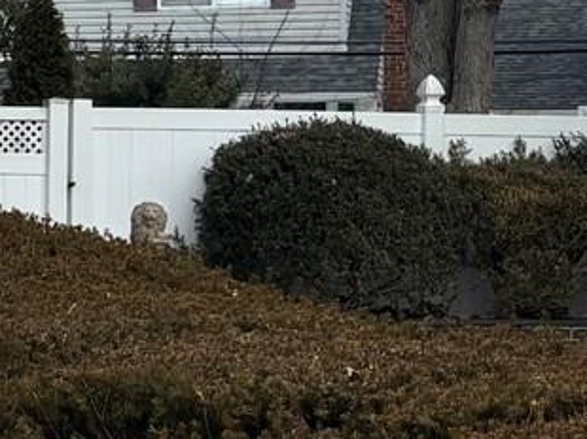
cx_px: -824
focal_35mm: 172
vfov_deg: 8.6
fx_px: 2914
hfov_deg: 10.0
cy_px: 157
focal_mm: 5.96
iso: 50
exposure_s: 1/3106
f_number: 1.6
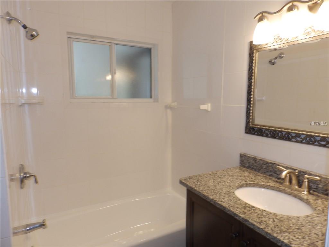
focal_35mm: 22
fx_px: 209
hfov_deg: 76.4
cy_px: 124
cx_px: 164
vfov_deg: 61.1
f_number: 3.4
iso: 125
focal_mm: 4
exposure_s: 1/30
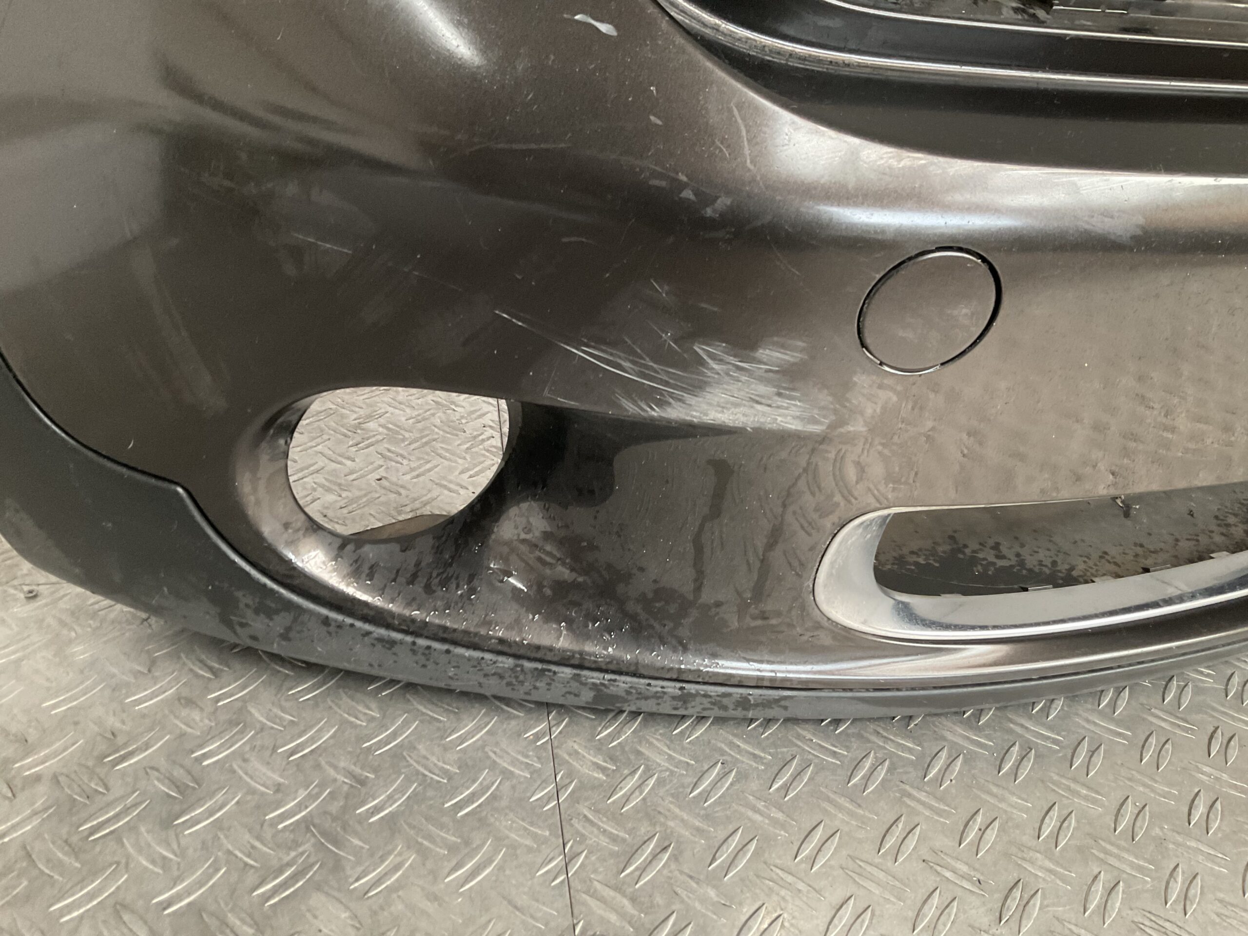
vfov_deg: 48.2
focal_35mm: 29
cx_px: 624
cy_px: 468
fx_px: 1046
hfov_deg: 61.7
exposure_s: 1/50
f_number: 1.8
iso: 200
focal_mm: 3
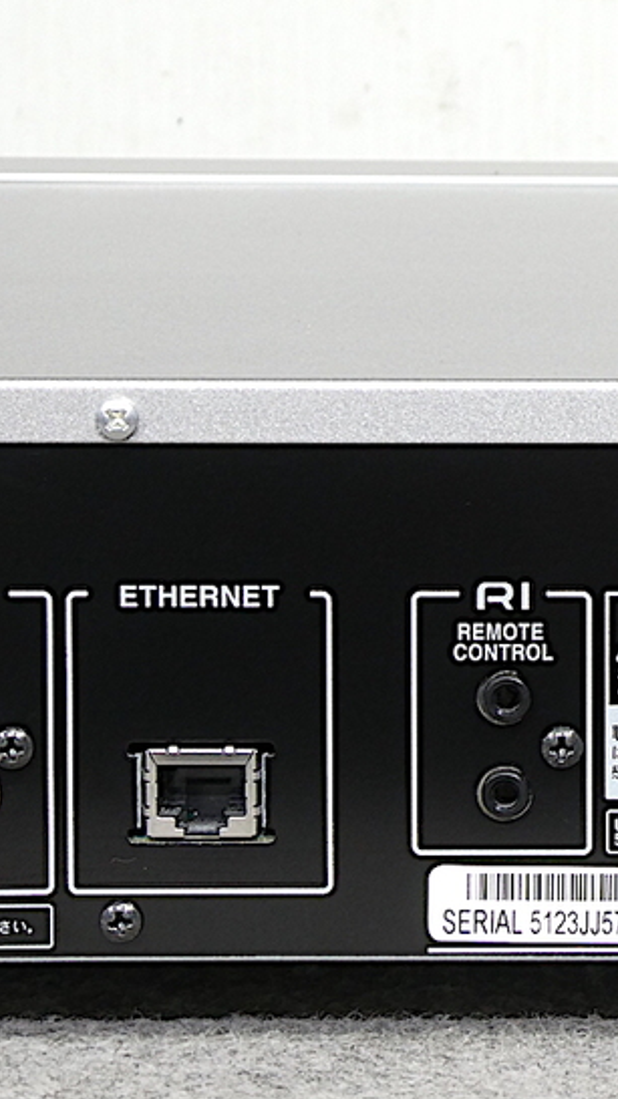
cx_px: 866
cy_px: 433
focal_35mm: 289
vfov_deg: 7.5
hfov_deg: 4.2
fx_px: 8422
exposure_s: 1/4
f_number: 5.4
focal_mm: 27.1
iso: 200
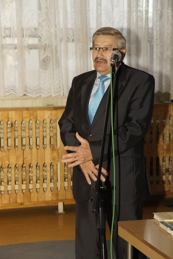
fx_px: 758
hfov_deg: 13.0
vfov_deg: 19.5
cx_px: 86
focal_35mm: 105
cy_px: 130
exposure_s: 1/125
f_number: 5.6
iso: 400
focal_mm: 70
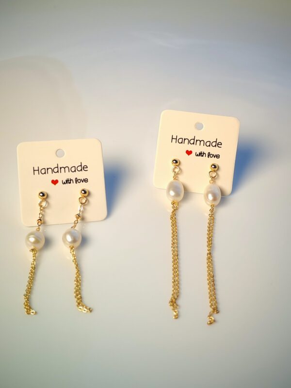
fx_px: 605
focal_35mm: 54
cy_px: 194
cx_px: 146
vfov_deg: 35.5
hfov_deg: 27.0
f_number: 1.95
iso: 50
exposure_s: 1/140
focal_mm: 5.52
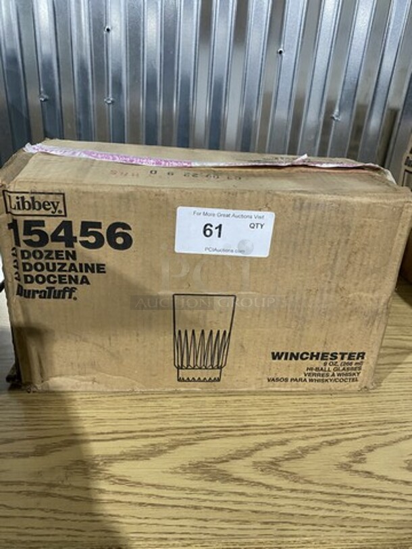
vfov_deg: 67.3
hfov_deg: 53.1
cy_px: 274
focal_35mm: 26
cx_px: 206
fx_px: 412
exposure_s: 1/60
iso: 400
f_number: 1.8
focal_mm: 4.25
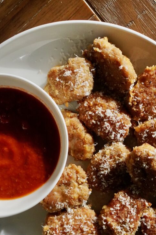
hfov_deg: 21.9
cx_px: 105
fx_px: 401
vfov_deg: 32.3
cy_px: 156
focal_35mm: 62
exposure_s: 1/4000
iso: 2500
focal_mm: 29
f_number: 5.6
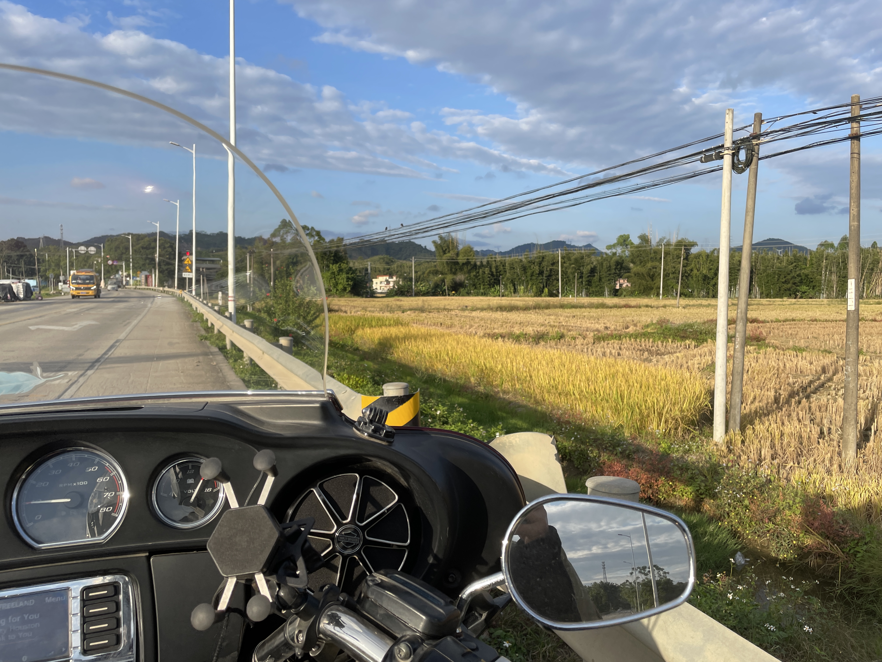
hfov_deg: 67.3
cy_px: 331
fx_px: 662
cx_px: 441
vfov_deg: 53.1
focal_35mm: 26
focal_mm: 4.2
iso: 32
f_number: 1.6
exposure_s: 1/1984
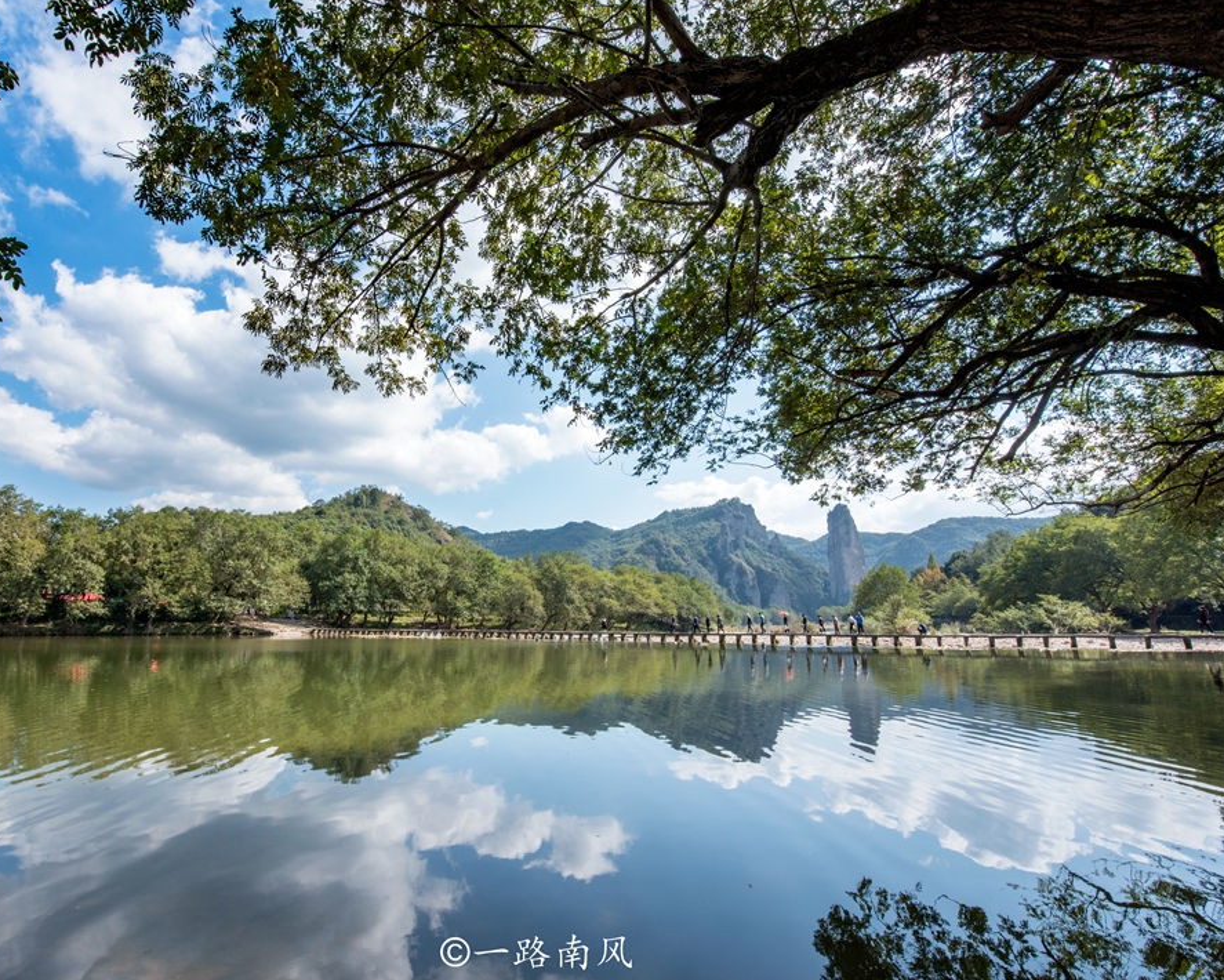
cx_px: 538
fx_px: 580
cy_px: 485
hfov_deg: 92.7
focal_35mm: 16
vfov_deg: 80.4
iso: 200
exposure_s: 1/100
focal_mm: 14
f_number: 18
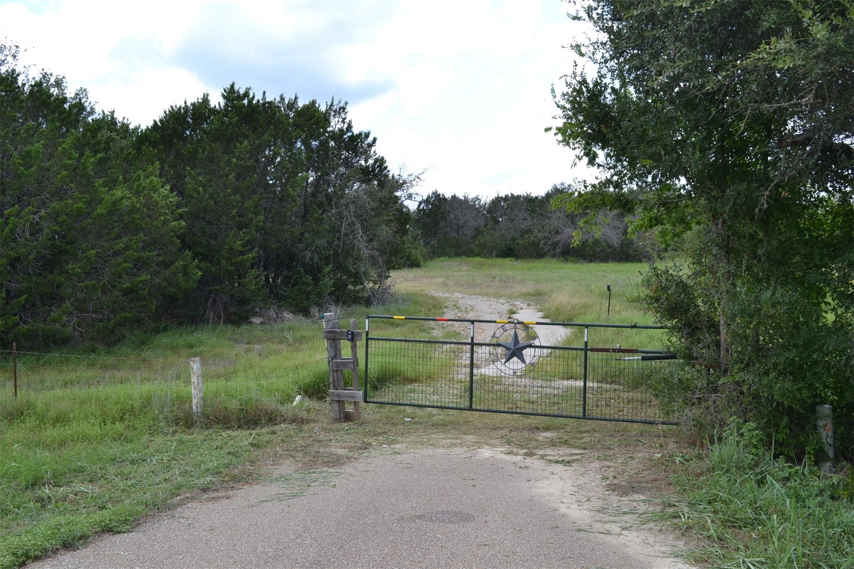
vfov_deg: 36.9
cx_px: 427
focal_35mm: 36
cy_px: 284
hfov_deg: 53.1
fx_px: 854
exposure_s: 1/400
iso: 400
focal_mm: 24
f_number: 10
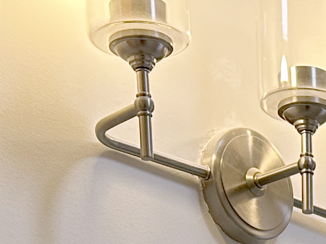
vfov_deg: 7.5
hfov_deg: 11.2
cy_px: 784
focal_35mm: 169
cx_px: 519
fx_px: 1591
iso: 64
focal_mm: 6.86
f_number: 1.78
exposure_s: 1/120
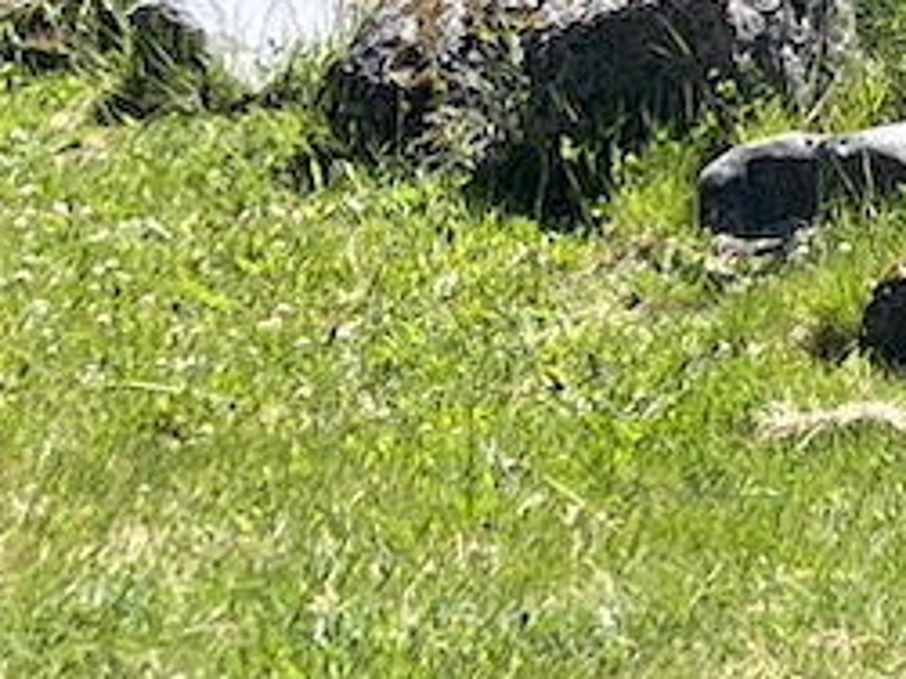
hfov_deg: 8.6
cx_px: 2231
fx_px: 5415
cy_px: -997
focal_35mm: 207
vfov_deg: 6.8
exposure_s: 1/2179
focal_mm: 5.1
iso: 50
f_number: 1.6
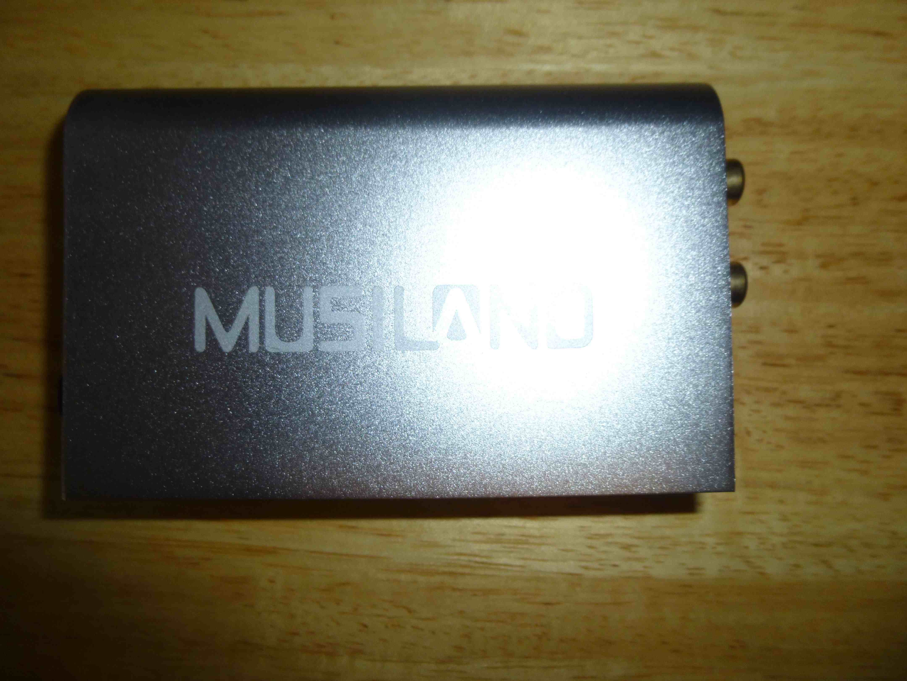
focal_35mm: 25
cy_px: 340
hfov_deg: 69.4
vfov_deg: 54.9
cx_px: 454
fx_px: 655
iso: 100
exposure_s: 1/60
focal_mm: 4.5
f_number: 3.1
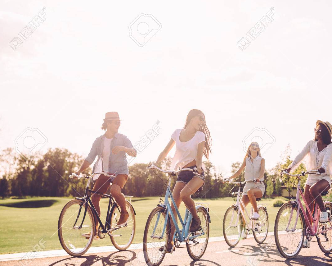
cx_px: 200
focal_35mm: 57
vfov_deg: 26.7
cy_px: 132
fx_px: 560
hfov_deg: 32.9
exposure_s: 1/2000
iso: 160
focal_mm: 50
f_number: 3.2
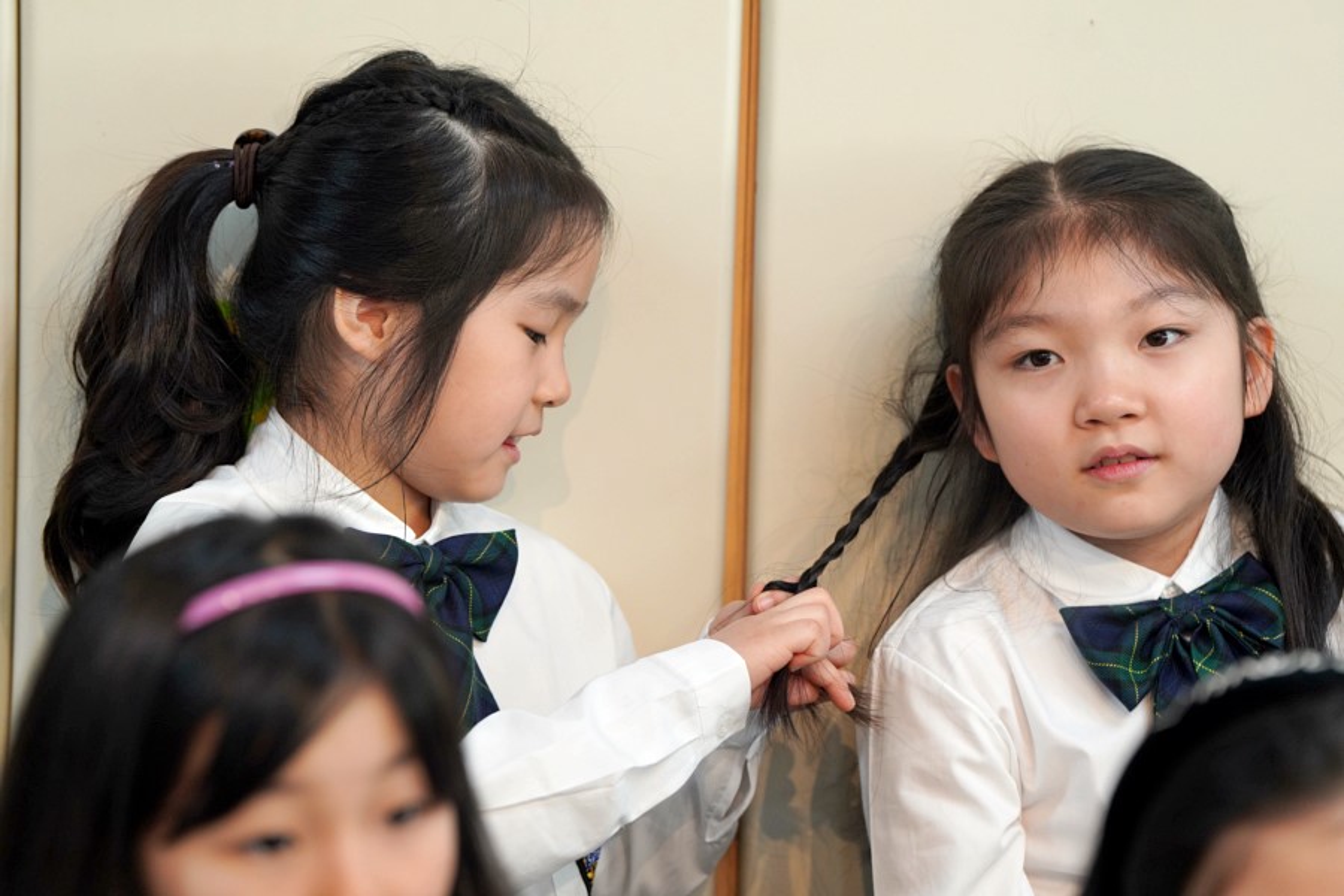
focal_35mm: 159
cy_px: 448
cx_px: 672
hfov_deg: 12.9
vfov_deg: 8.6
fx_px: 5936
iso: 1000
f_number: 4
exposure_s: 1/160
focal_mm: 159
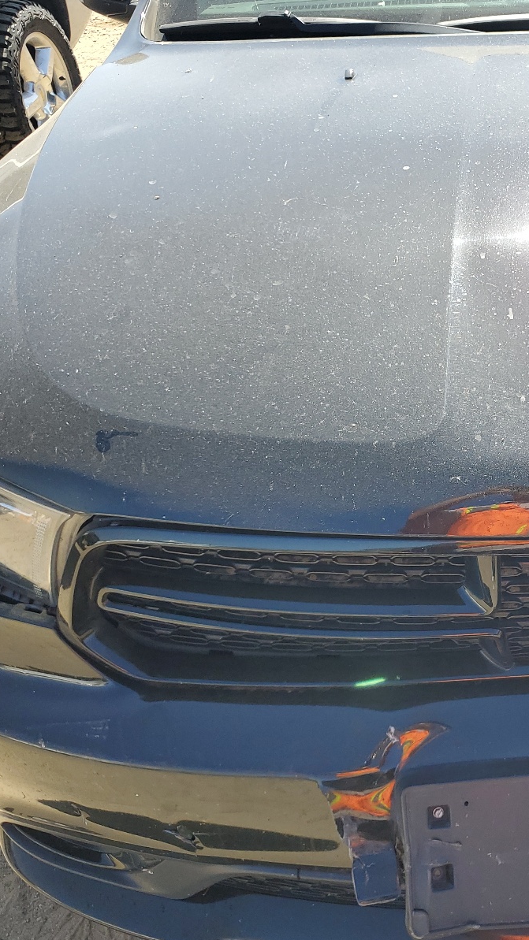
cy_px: 470
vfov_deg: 52.8
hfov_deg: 29.3
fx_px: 948
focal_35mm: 38
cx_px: 522
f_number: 1.5
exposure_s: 1/909
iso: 50
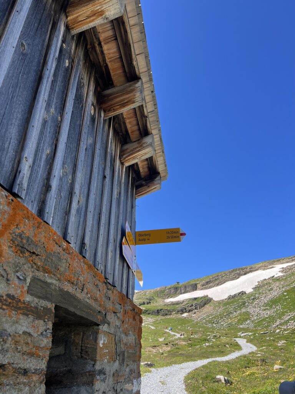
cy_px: 197
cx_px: 148
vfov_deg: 67.3
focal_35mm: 26
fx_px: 295
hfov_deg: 53.1
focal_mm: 5.7
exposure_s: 1/1553
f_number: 1.5
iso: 50
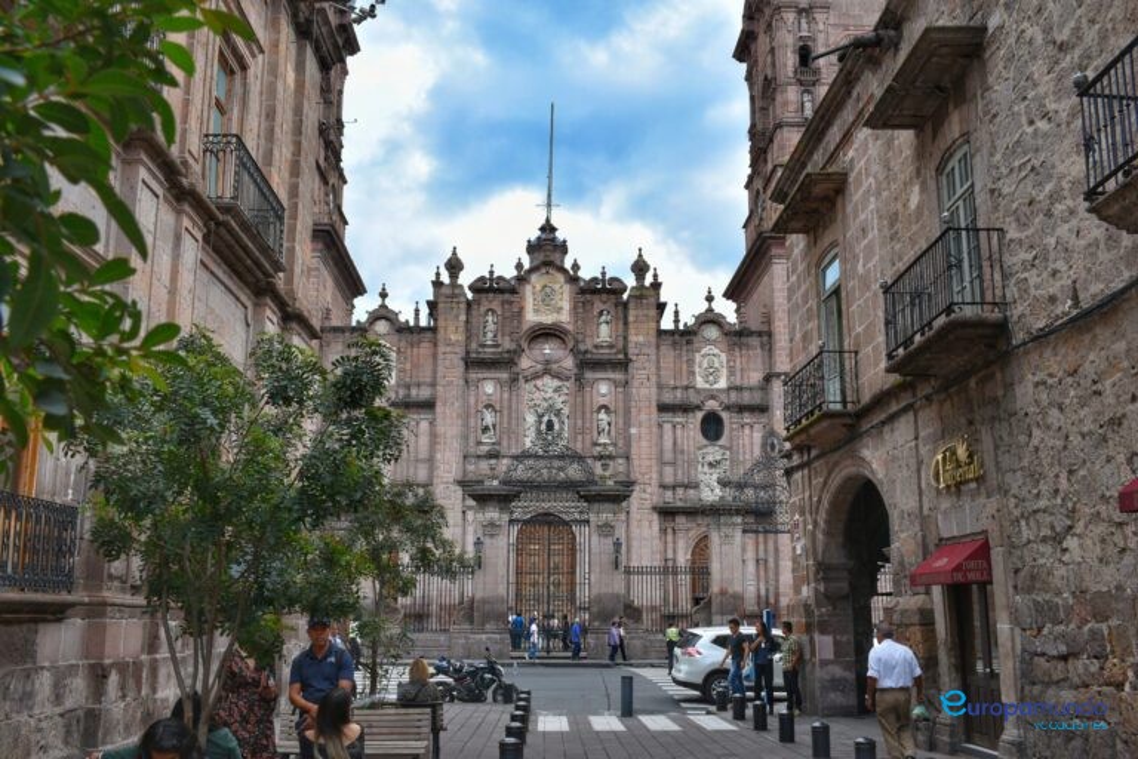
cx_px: 569
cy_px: 380
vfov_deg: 36.9
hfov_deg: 53.1
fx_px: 1138
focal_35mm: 36
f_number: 8
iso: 200
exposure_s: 1/250
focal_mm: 24
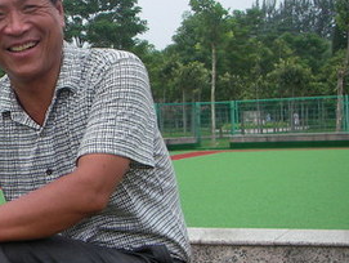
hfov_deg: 22.1
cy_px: 162
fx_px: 848
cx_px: -27
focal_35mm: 84
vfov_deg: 17.6
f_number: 3.3
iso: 50
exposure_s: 1/232
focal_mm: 6.3
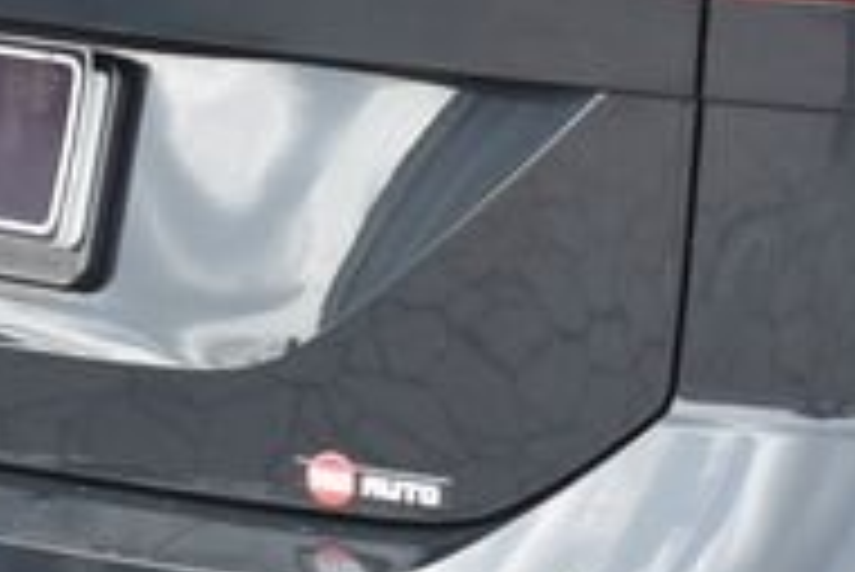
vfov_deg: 5.3
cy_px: -59
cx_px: 770
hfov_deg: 7.9
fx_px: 6156
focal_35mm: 259
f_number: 7.1
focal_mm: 48
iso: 500
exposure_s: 1/200
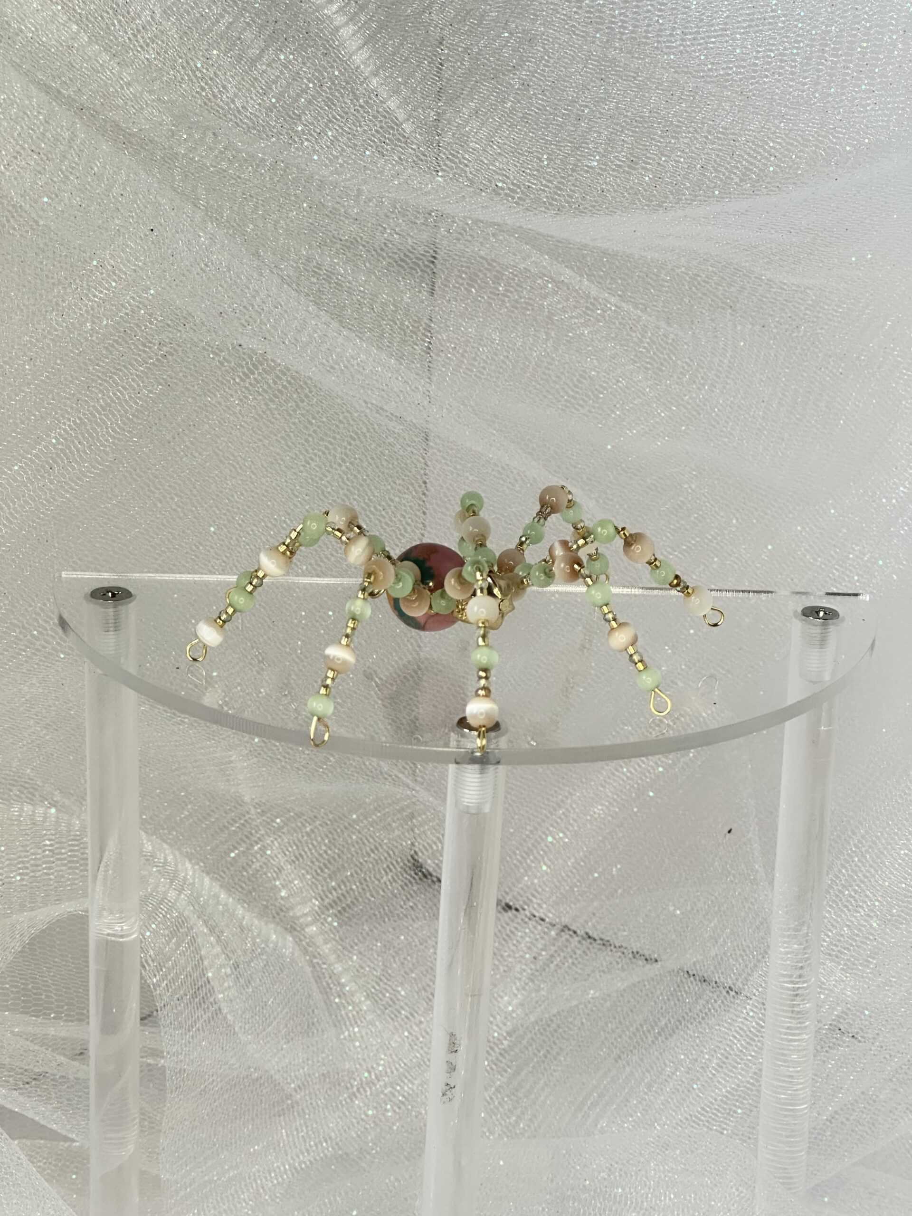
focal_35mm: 77
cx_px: 456
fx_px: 2705
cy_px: 608
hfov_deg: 19.1
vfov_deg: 25.3
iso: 250
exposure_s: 1/68
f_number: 2.8
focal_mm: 9
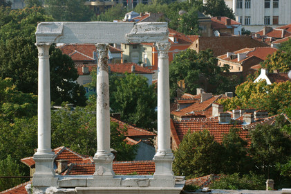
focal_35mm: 210
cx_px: 146
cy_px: 97
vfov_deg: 6.5
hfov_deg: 9.8
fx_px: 1696
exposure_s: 1/250
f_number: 8
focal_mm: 140
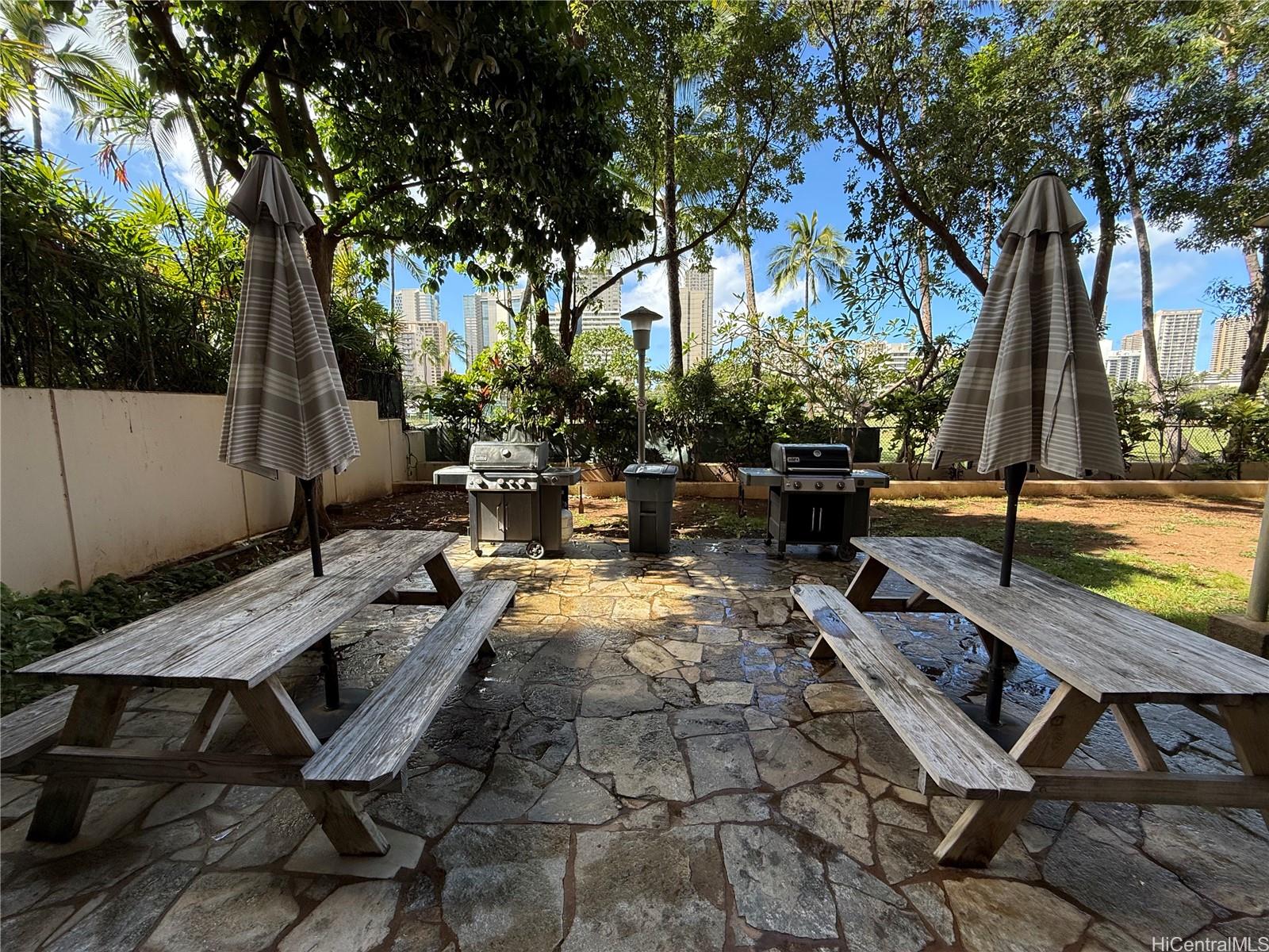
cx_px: 634
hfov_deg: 102.1
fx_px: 513
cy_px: 476
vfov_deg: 85.7
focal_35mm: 14
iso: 64
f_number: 2.2
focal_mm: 2.22
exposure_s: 1/554
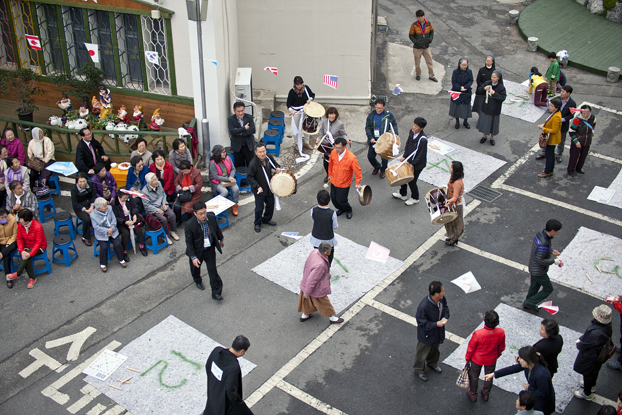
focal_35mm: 50
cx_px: 311
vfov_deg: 27.0
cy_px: 208
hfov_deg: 39.6
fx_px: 864
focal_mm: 50
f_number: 5
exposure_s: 1/1000
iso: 400
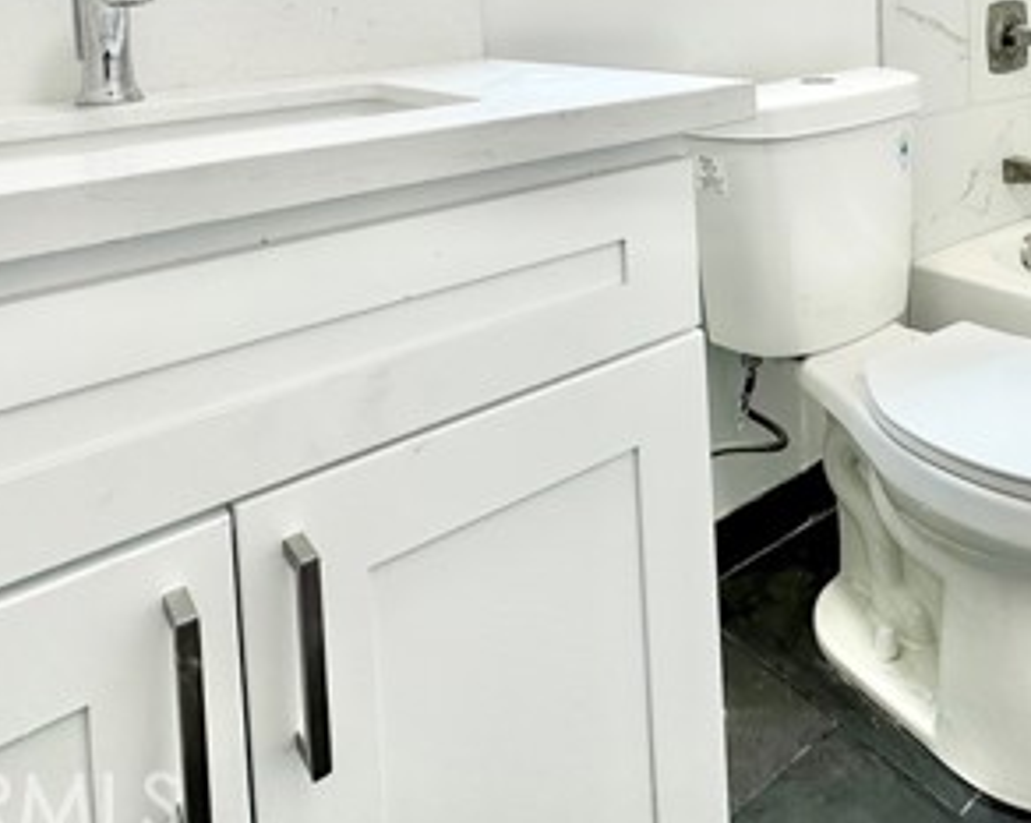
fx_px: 914
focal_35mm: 30
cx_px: 763
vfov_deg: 42.2
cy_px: 7
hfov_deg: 56.2
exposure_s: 1/127
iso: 40
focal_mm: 2.22
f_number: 2.2
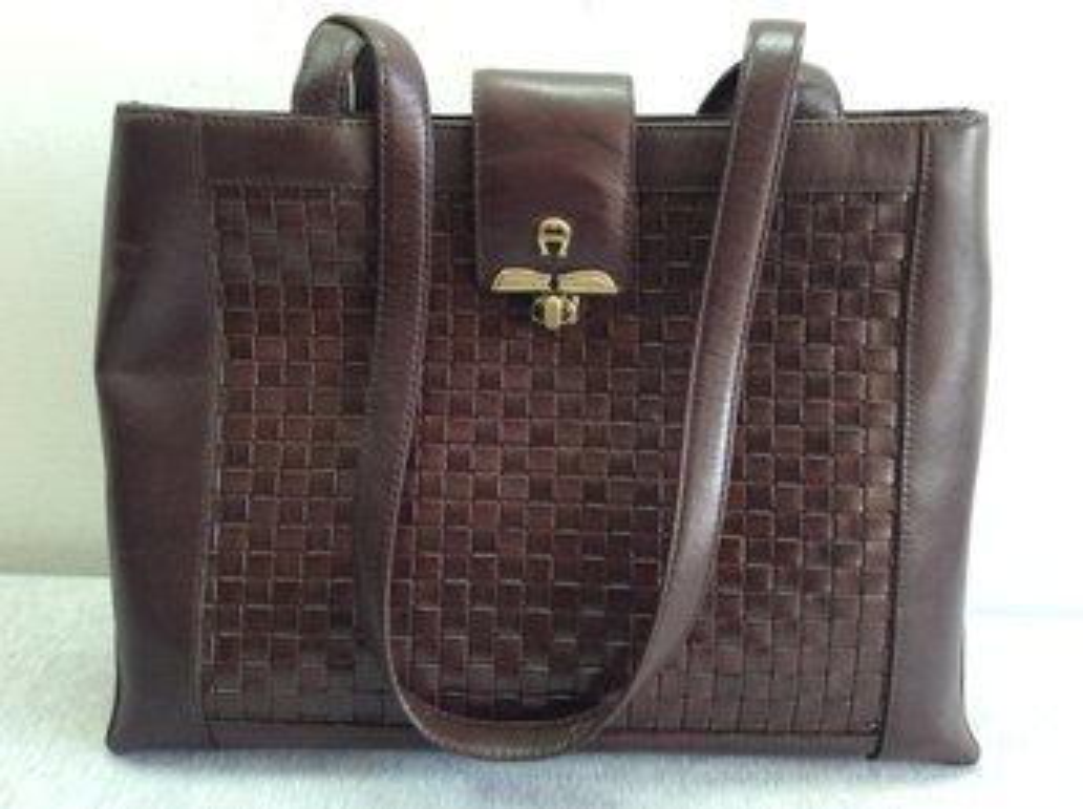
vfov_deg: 44.1
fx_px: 1000
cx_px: 542
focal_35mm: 32
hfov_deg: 56.9
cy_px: 404
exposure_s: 1/24
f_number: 2.4
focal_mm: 3.3
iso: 64
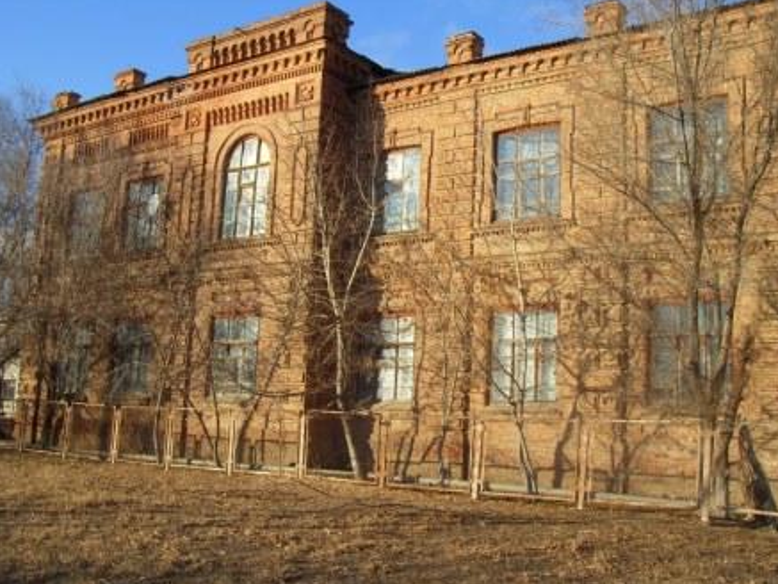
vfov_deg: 36.0
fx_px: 899
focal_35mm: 40
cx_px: 385
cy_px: 292
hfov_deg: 46.8
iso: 80
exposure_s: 1/180
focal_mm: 6.6
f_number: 6.2
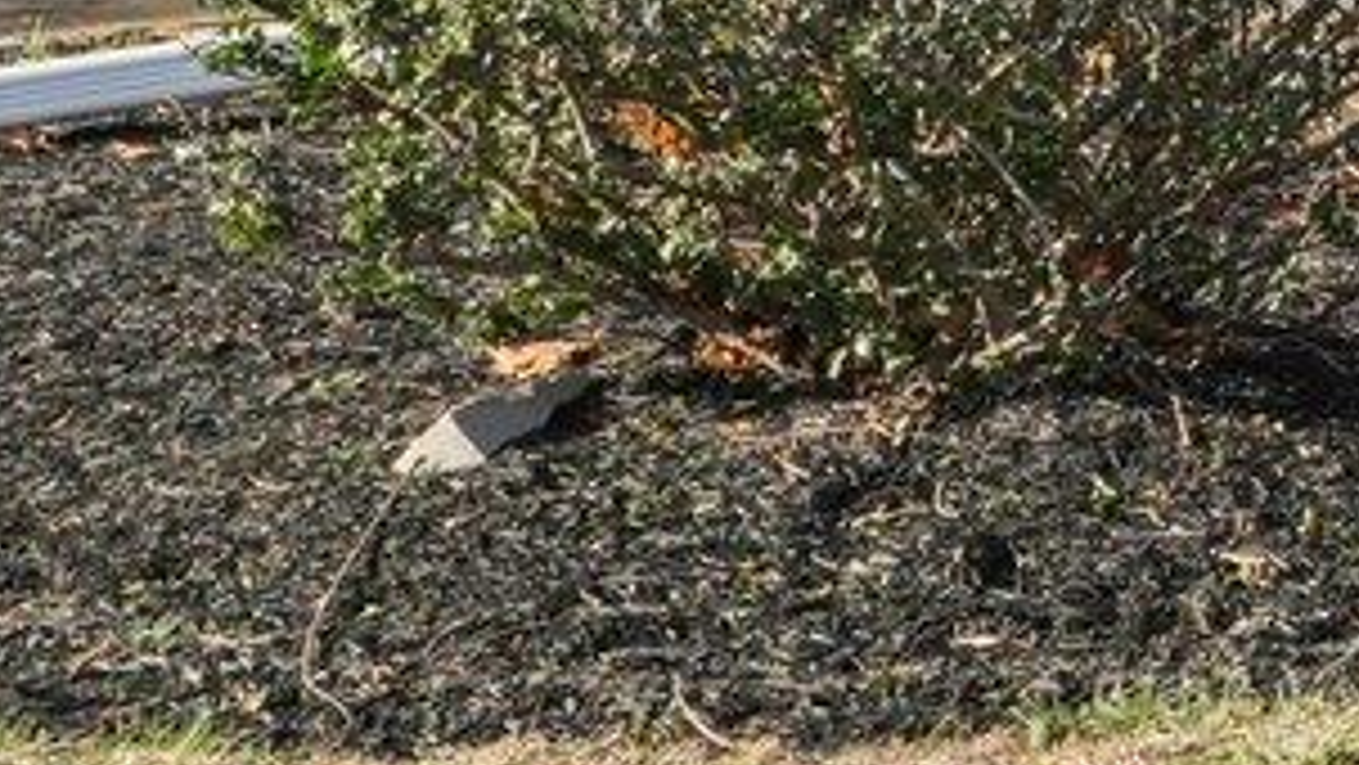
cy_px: -929
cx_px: 4131
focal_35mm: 249
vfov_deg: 4.8
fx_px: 8974
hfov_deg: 7.6
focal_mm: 35
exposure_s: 1/100
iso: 100
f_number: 8
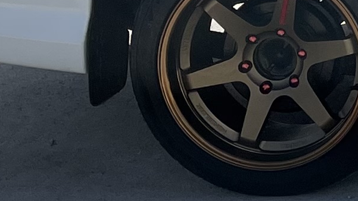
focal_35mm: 190
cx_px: 813
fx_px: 1804
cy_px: -203
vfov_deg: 6.2
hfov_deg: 10.1
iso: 32
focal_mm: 5.1
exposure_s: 1/6993
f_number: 1.6
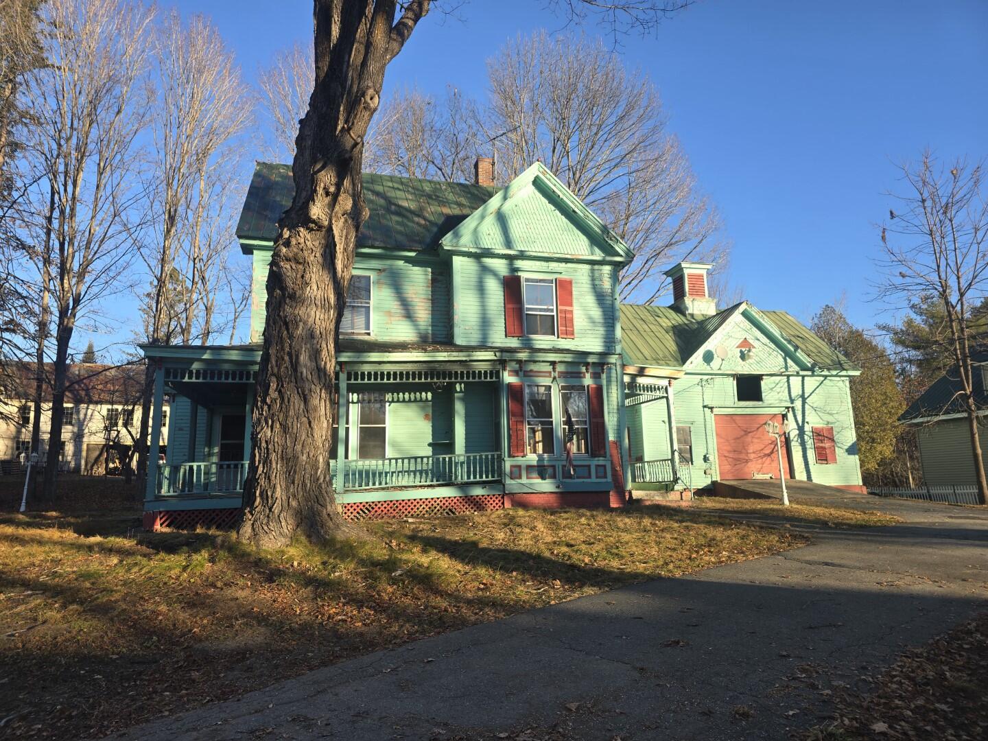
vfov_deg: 58.9
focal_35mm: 23
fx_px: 656
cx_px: 494
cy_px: 370
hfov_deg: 73.9
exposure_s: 1/240
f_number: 1.7
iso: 12
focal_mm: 6.3
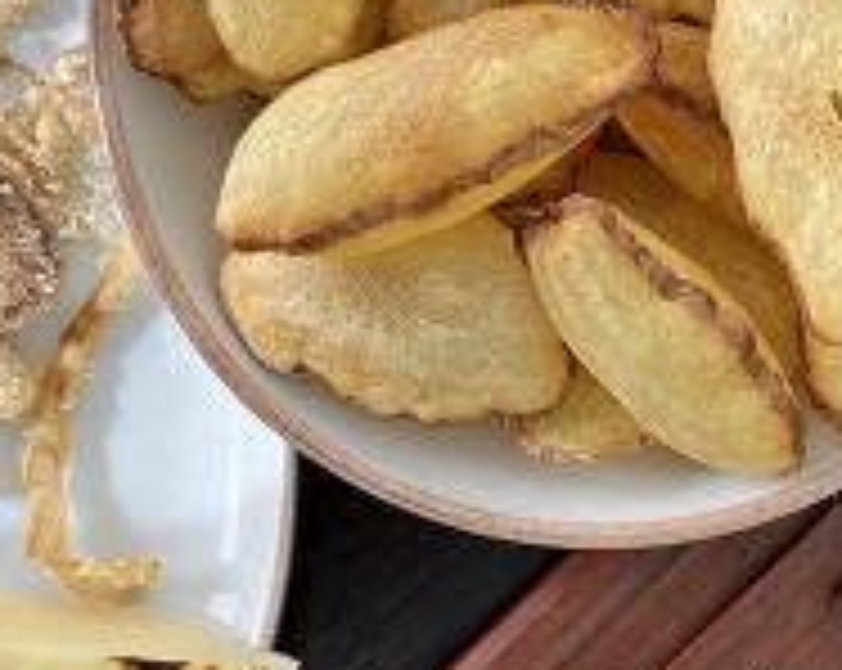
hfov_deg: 26.6
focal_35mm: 68
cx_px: 824
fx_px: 1692
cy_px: 497
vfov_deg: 22.2
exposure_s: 1/122
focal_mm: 5.1
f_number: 1.6
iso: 50
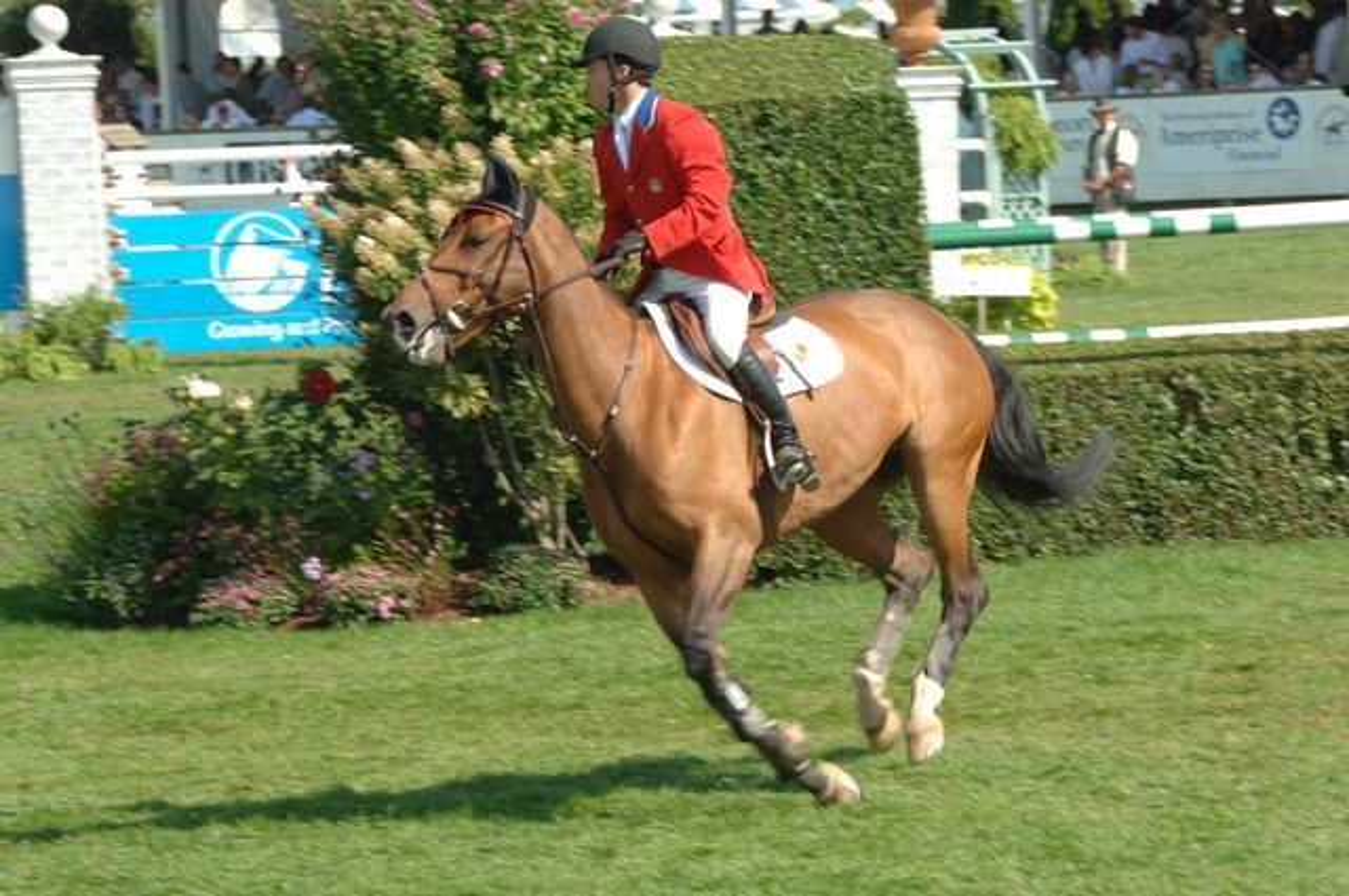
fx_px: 9263
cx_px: 674
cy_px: 448
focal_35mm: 248
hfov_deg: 8.3
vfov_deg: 5.5
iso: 400
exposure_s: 1/160
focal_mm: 165
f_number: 15
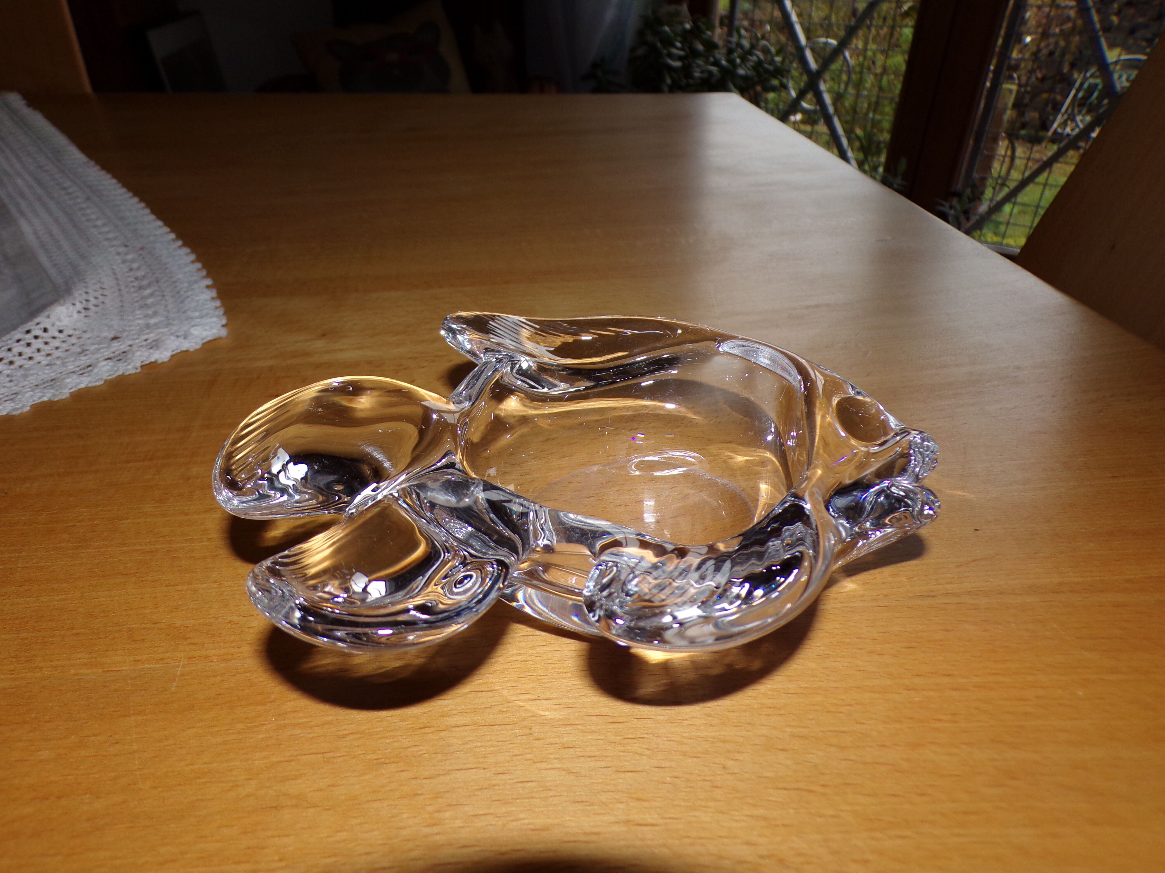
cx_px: 582
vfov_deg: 56.8
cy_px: 436
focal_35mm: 24
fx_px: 808
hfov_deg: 71.6
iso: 80
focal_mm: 4.3
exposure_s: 1/60
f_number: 3
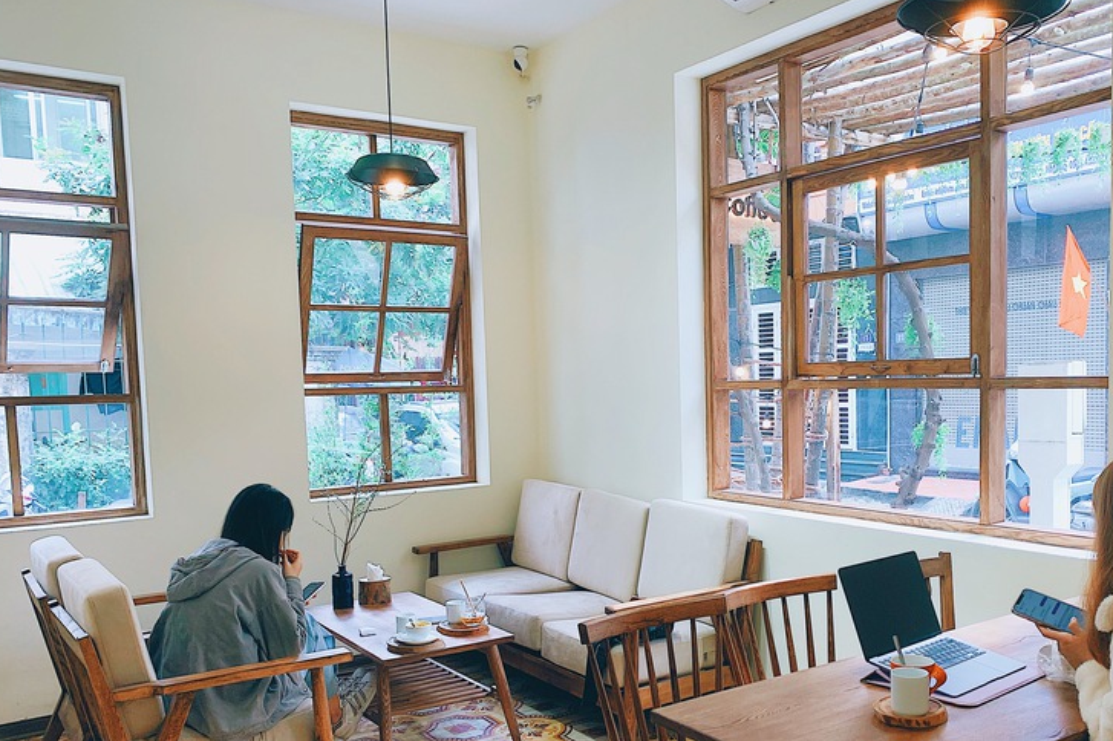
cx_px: 637
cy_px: 477
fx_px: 989
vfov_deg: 40.7
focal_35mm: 32
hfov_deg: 58.5
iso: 50
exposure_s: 1/100
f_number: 1.8
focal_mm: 4.25
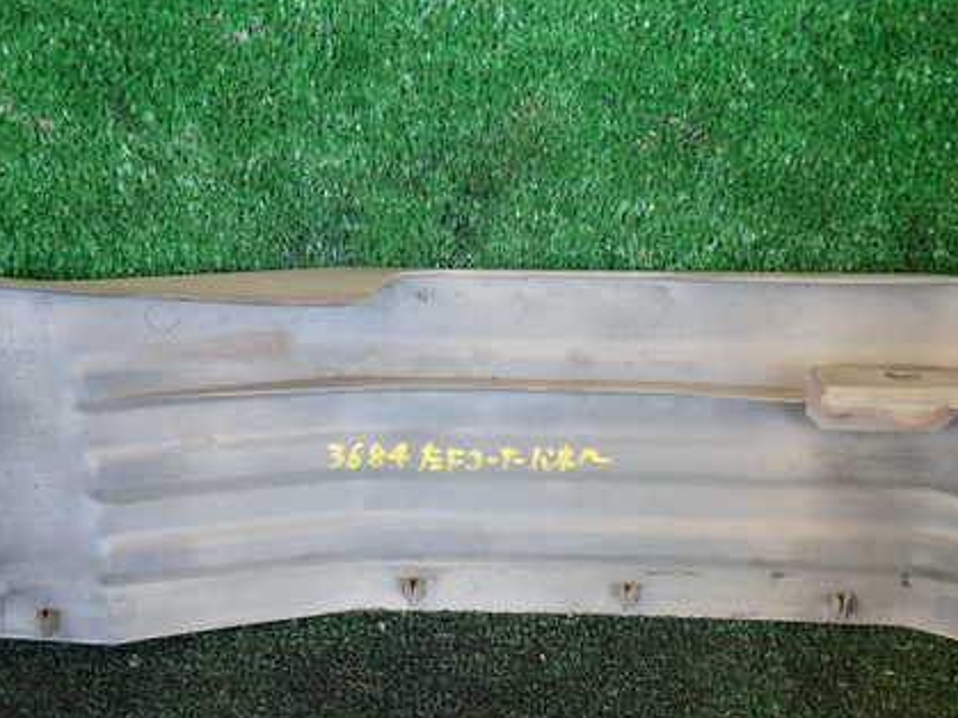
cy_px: 400
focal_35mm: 43
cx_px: 446
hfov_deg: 43.8
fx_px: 1190
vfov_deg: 33.5
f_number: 2.3
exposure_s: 1/60
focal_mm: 5.4
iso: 160
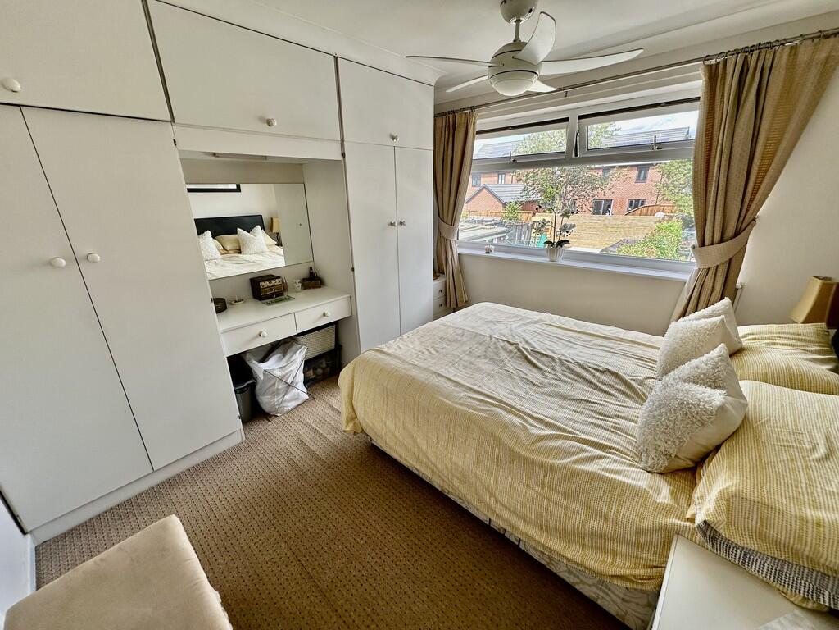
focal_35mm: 14
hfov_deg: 102.1
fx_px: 339
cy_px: 315
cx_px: 420
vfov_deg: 85.7
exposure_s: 1/161
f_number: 2.2
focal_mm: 2.22
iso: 40
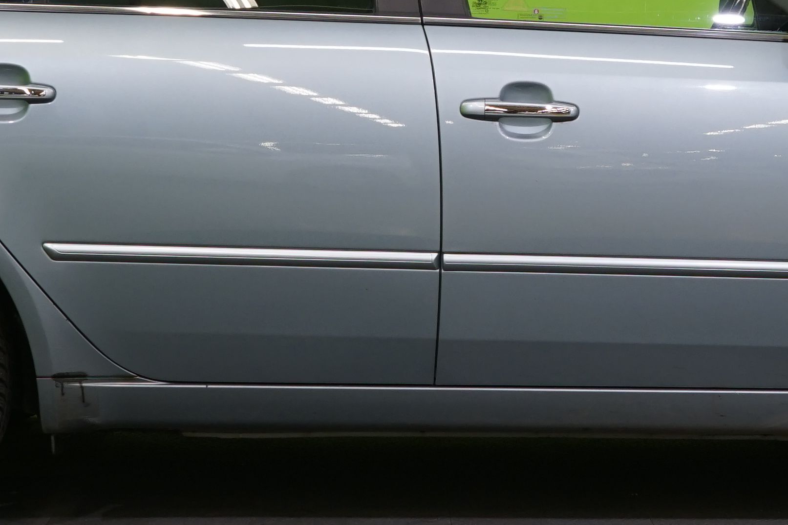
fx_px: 2605
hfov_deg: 17.2
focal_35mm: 119
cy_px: 84
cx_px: 481
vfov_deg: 11.5
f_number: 5.6
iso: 400
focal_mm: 32
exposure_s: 1/30
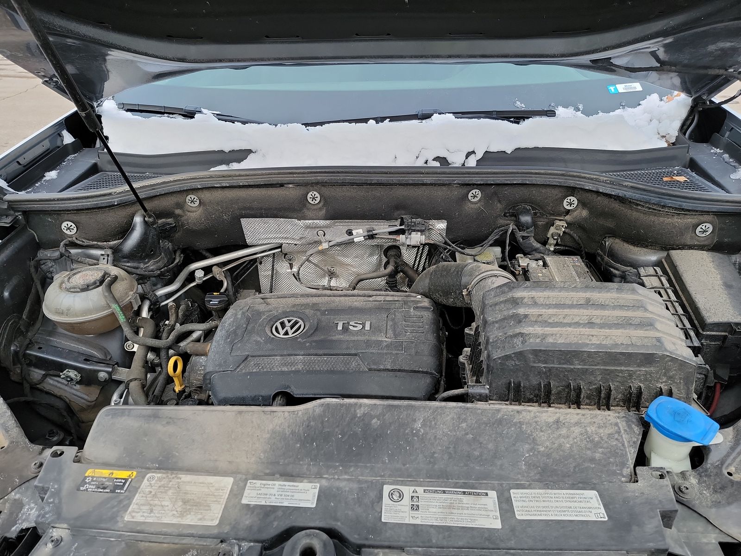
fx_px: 514
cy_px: 278
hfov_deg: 71.6
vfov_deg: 56.8
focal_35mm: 24
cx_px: 370
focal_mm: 6.7
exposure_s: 1/119
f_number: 1.8
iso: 65
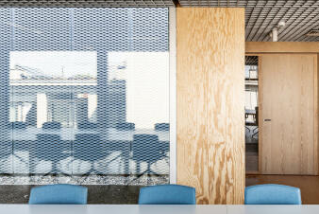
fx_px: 346
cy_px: 95
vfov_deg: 34.2
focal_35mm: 39
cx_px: 222
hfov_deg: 48.4
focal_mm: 22
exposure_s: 1/10
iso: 100
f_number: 13
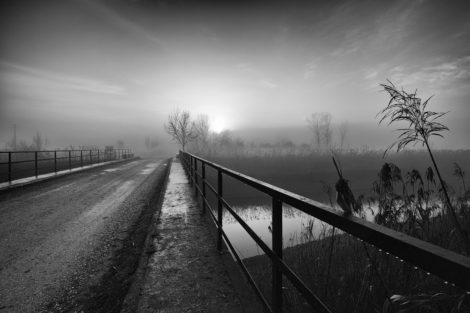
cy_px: 156
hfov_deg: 100.4
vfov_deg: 77.3
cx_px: 235
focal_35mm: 15
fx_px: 196
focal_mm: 10
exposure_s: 1/500
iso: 100
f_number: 6.3
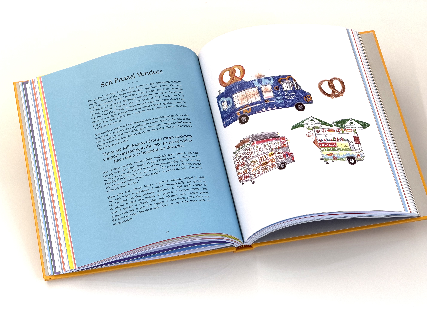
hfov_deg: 19.6
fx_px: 1234
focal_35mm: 100
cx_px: 214
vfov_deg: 14.8
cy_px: 160
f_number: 2.8
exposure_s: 1/100
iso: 100
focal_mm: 16.89
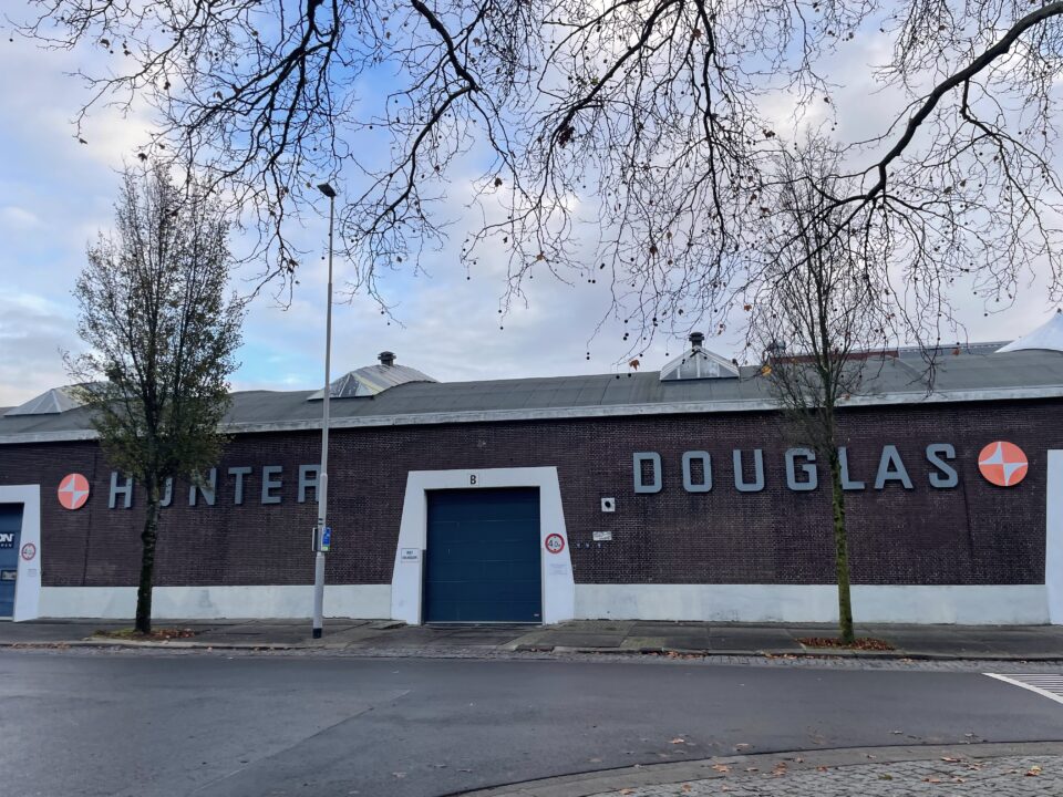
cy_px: 398
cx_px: 532
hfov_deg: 67.3
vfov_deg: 53.1
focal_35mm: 26
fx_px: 798
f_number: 1.6
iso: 32
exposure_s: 1/543
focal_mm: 4.2
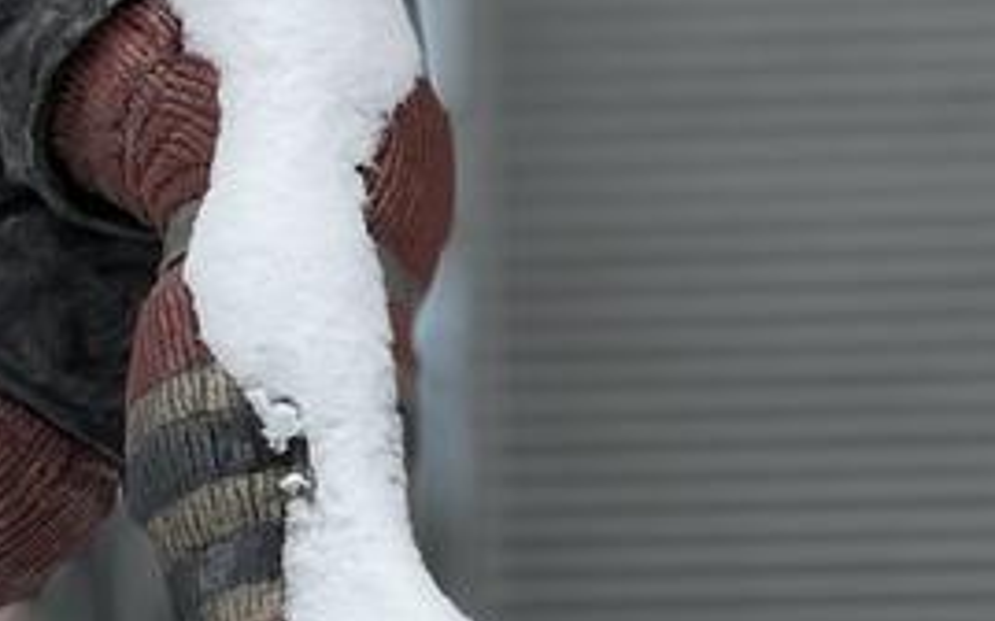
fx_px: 8432
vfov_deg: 4.2
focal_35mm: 311
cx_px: 385
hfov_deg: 6.8
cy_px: -133
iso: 20
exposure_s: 1/137
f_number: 2.8
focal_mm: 9
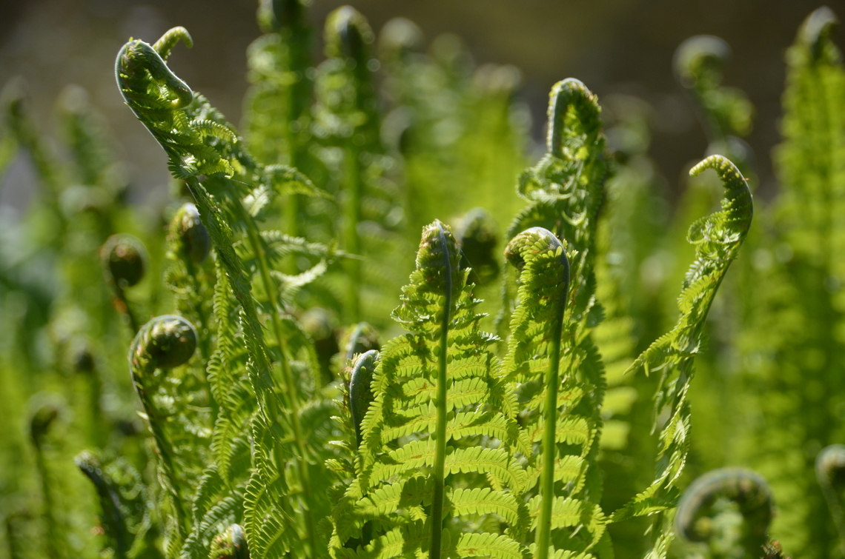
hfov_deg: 13.1
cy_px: 280
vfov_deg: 8.7
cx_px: 422
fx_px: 3689
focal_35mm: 158
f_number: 5.3
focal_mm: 105
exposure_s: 1/1000
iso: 400
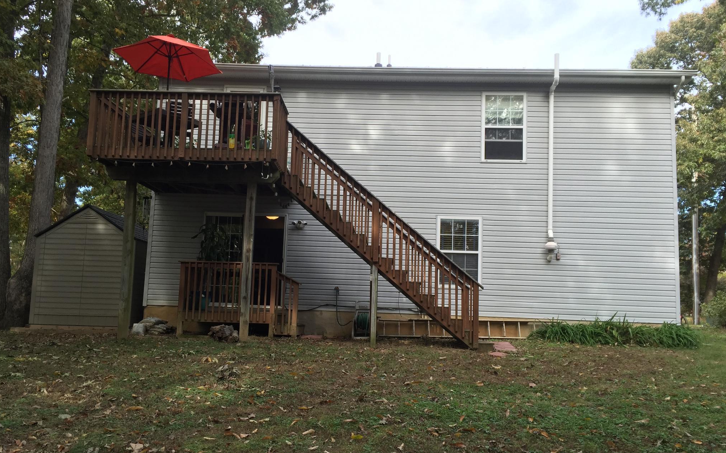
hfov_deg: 61.2
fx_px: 613
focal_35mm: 31
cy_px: 245
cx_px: 361
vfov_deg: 40.6
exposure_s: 1/309
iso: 32
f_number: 2.2
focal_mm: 4.15
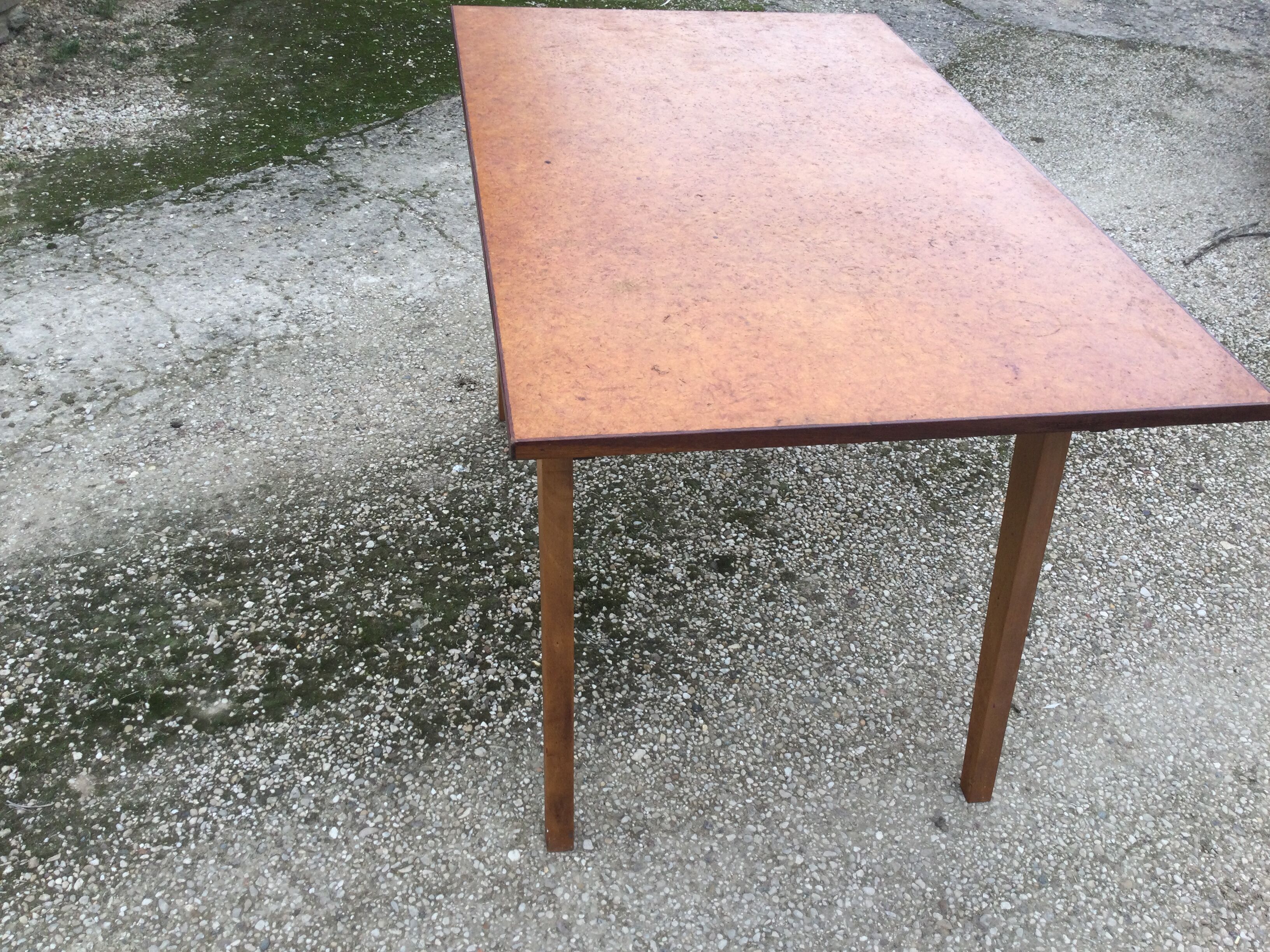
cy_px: 476
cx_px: 635
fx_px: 1137
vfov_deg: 45.4
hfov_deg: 58.4
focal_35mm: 31
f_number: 2.4
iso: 25
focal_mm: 3.3
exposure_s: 1/132
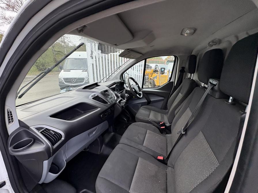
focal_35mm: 14
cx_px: 129
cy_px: 96
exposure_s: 1/137
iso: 80
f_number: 2.2
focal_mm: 2.22
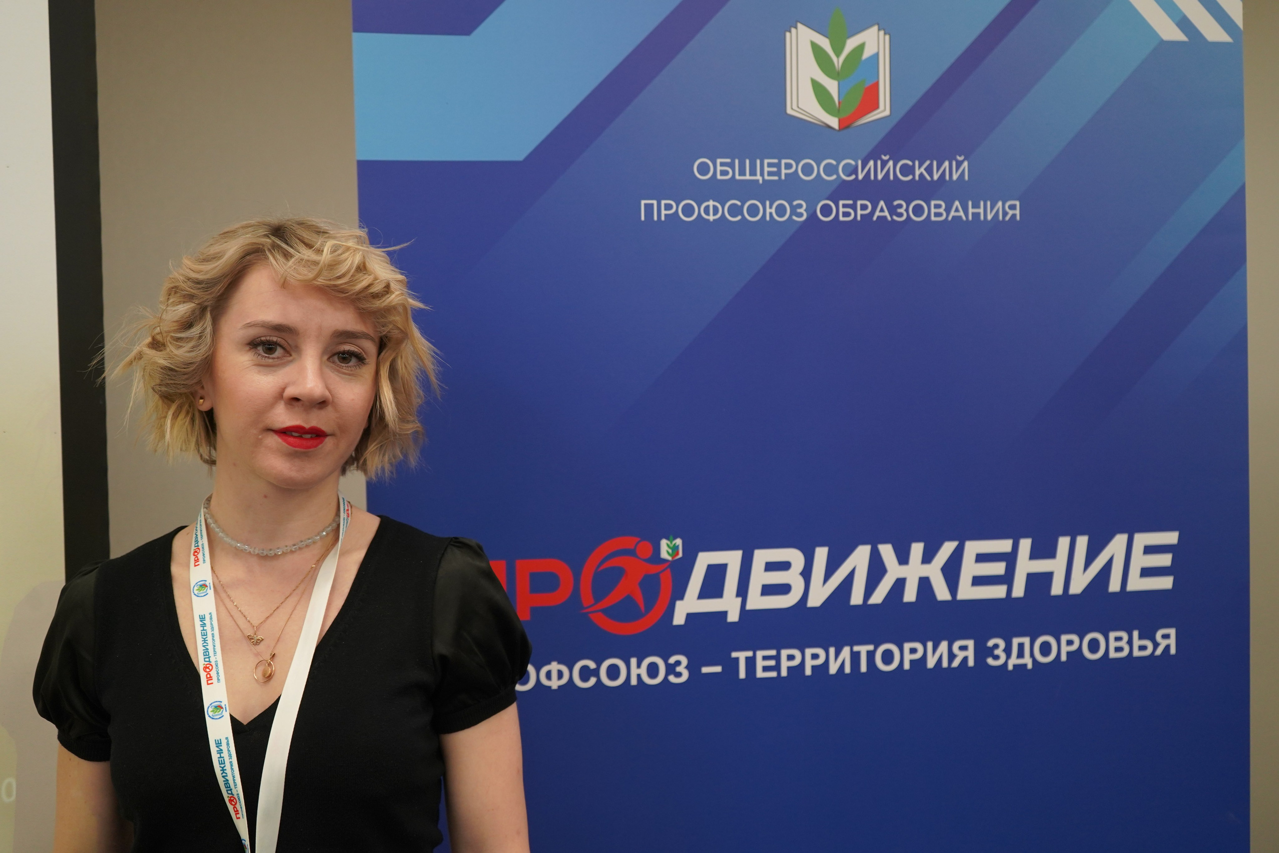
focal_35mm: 38
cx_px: 640
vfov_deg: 35.1
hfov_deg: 50.7
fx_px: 1350
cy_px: 426
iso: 1250
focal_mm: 38
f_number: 4
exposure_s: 1/160
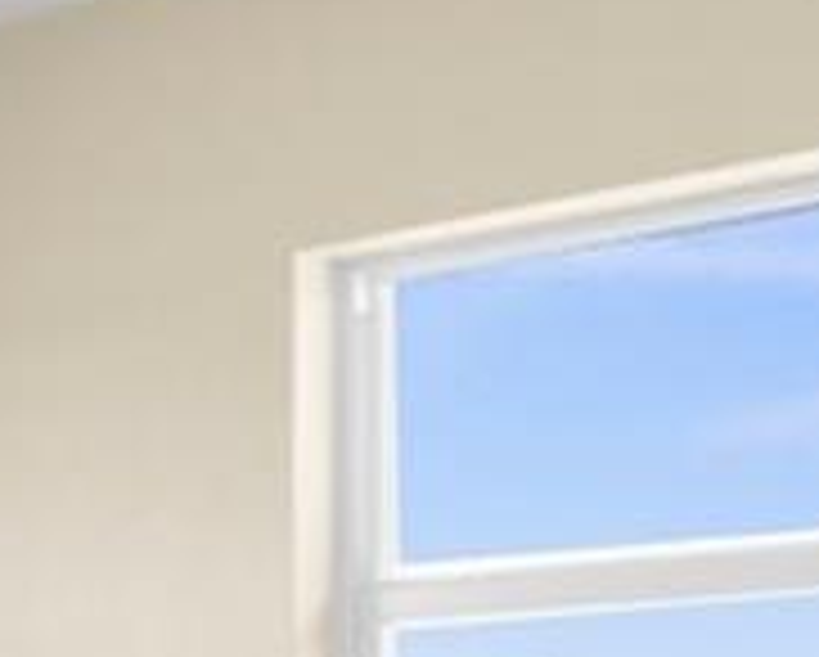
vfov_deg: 11.4
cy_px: 853
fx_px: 3203
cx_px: -266
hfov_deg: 14.0
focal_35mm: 132
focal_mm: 16
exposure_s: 1/320
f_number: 4
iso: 400
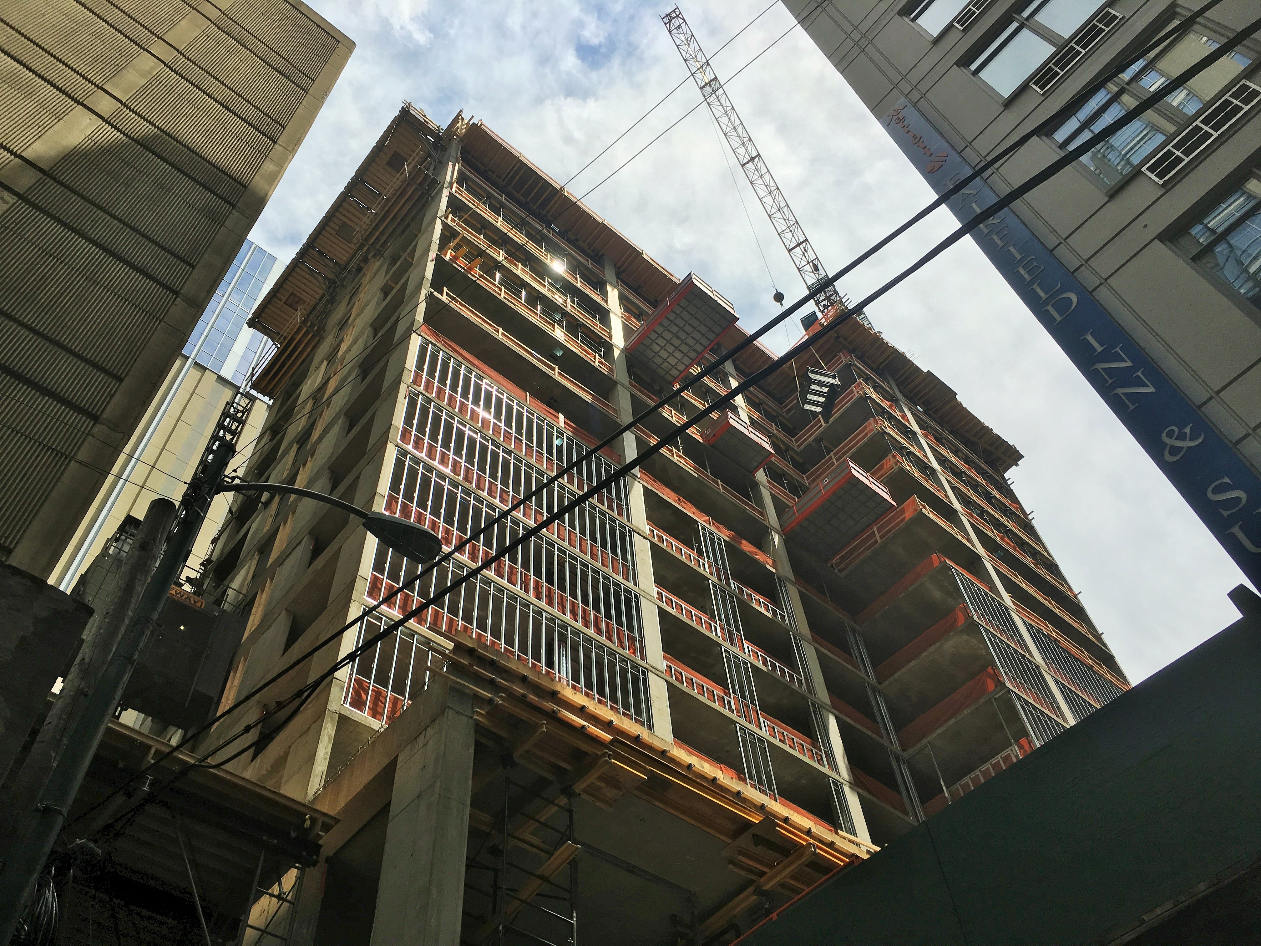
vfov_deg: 48.2
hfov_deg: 61.7
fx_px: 1056
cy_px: 473
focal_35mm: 29
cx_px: 630
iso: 25
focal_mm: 4.15
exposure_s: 1/2747
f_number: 2.2
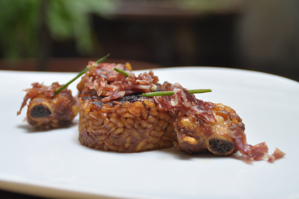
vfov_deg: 13.4
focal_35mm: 102
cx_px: 150
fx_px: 846
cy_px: 100
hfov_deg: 20.0
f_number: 5.3
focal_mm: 68
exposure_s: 1/13
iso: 200
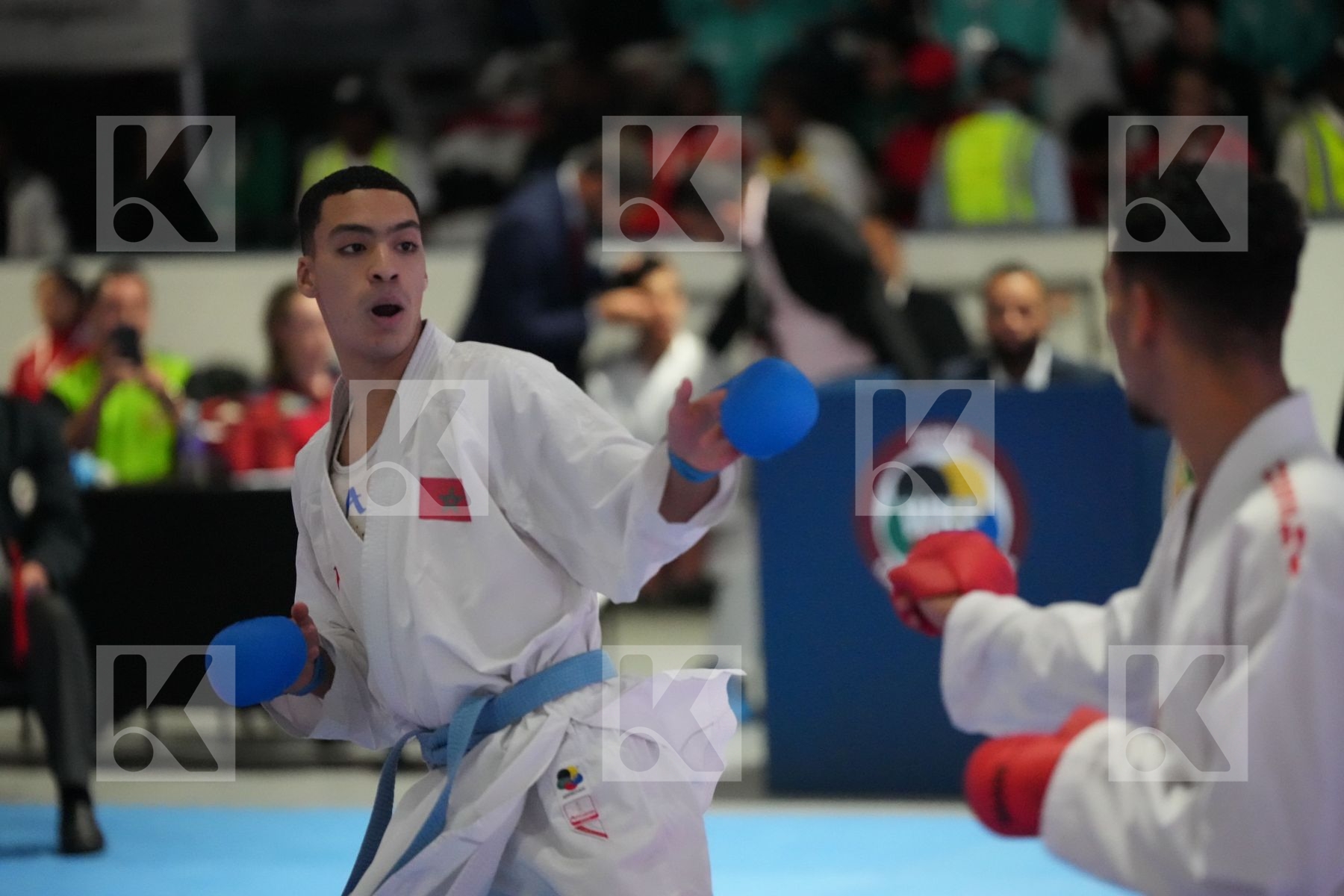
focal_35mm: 162
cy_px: 448
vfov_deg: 8.5
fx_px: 6048
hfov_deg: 12.7
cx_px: 672
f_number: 2.8
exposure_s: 1/800
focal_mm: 162
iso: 12800
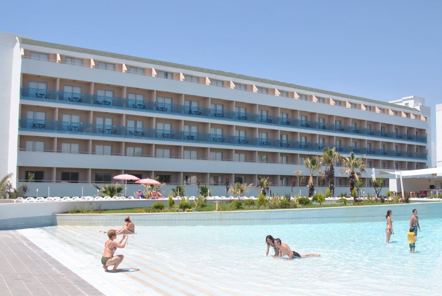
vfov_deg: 37.9
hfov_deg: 54.3
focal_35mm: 35
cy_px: 166
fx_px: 430
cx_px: 243
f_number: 8
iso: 100
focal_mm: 18
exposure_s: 1/250
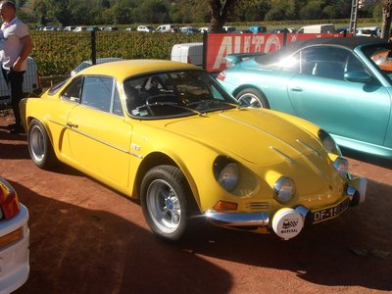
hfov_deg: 42.9
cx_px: 196
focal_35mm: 44
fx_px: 498
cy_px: 147
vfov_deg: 32.9
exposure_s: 1/1000
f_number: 4.2
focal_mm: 7.87
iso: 80
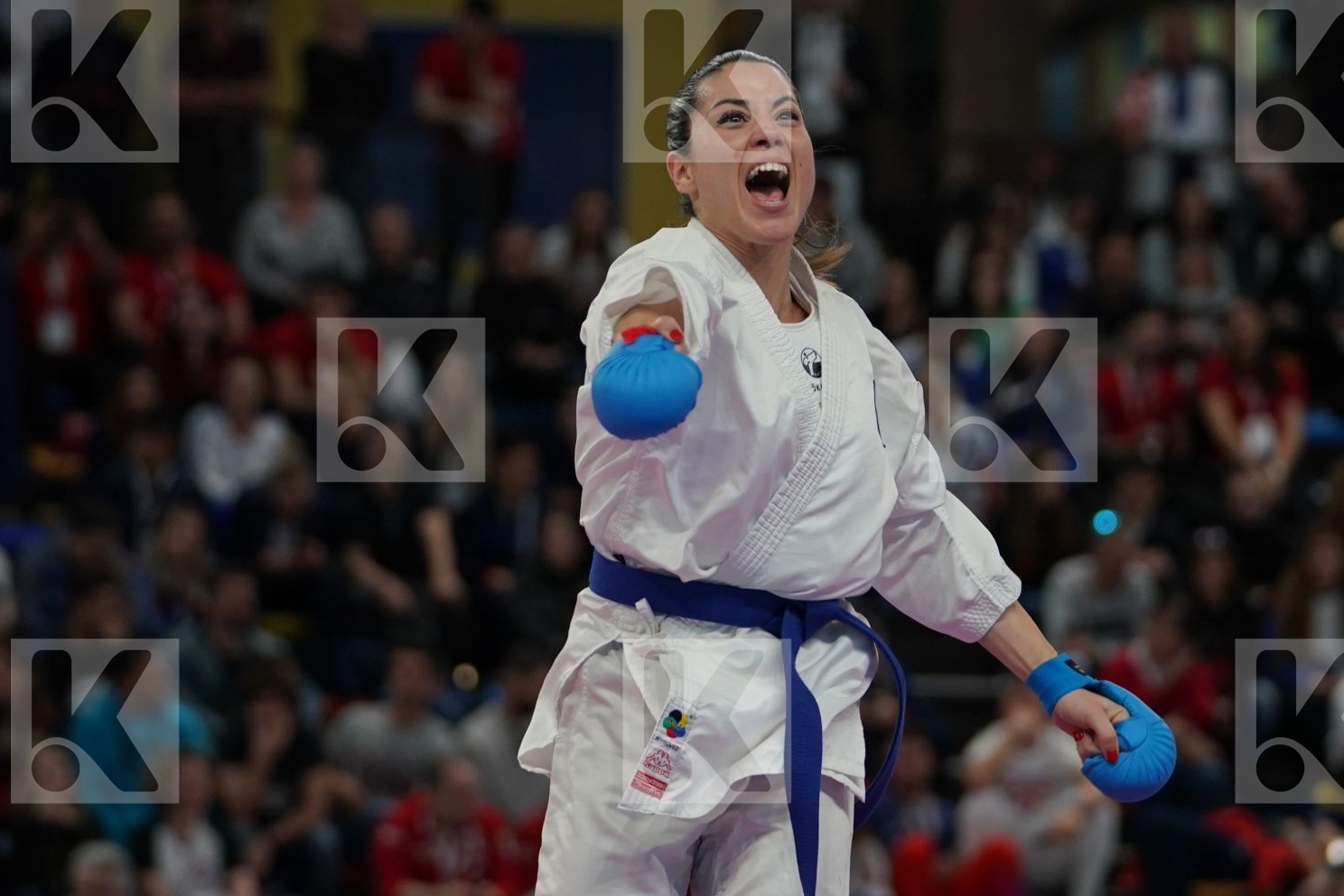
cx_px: 707
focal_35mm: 208
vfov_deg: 6.6
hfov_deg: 9.9
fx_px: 7765
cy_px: 400
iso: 1000
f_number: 2.8
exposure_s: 1/1000
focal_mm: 115
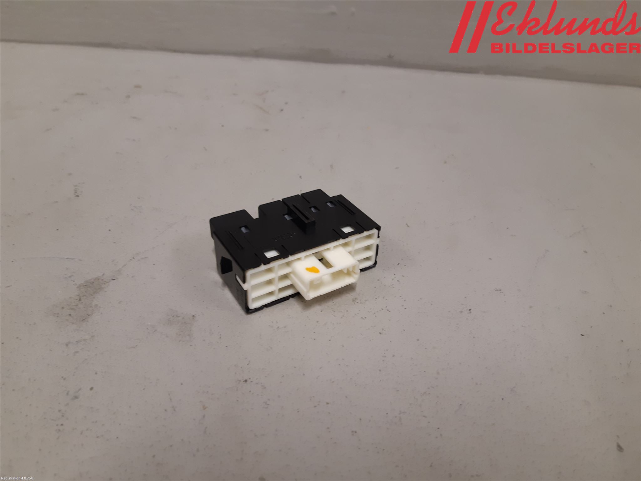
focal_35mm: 26
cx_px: 320
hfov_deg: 67.3
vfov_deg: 53.1
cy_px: 240
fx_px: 481
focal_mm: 3.93
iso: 100
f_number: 1.7
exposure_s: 1/50
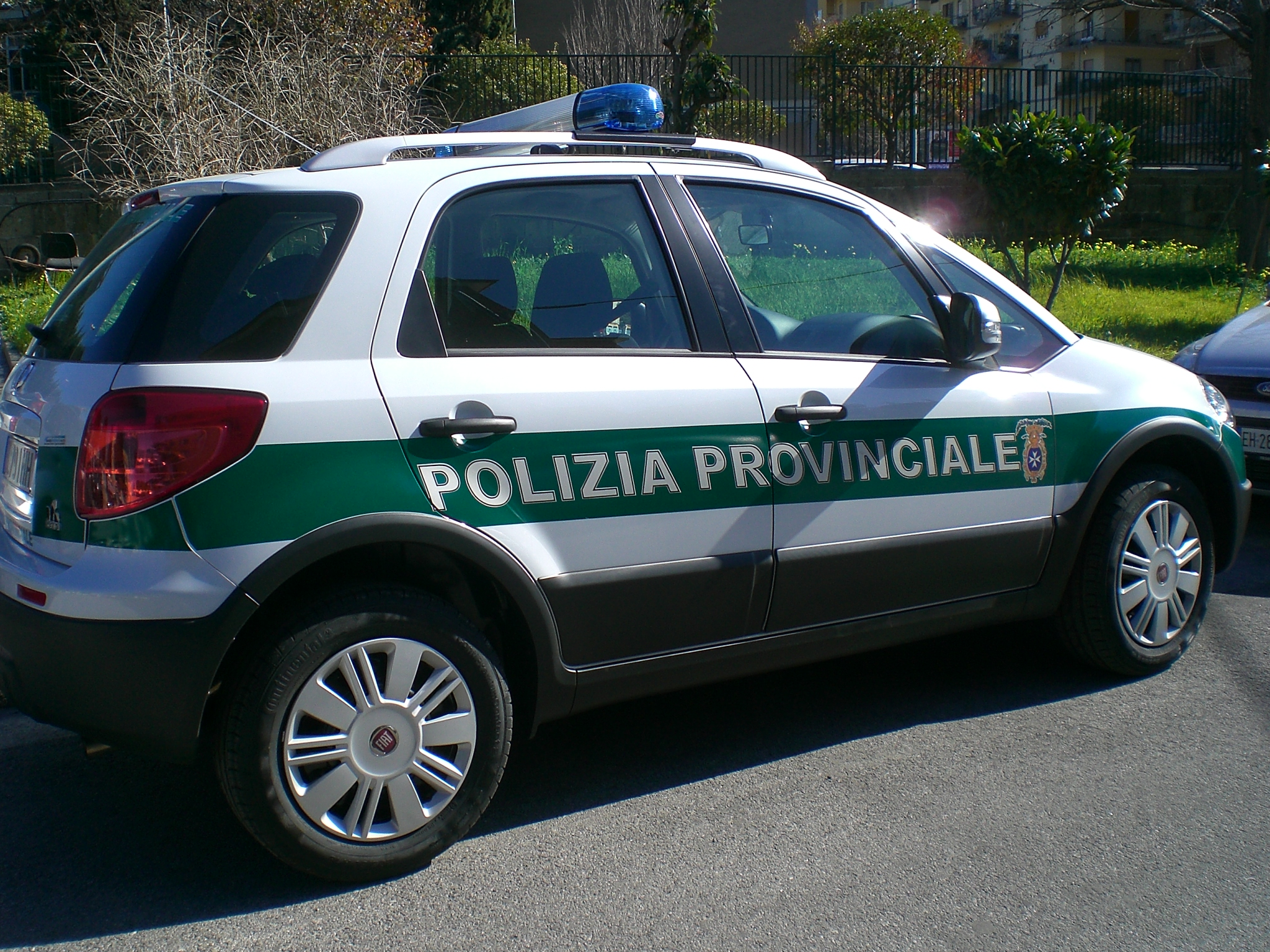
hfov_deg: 49.0
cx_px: 635
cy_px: 476
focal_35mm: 38
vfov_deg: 37.7
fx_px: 1394
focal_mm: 6.3
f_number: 4.4
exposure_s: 1/400
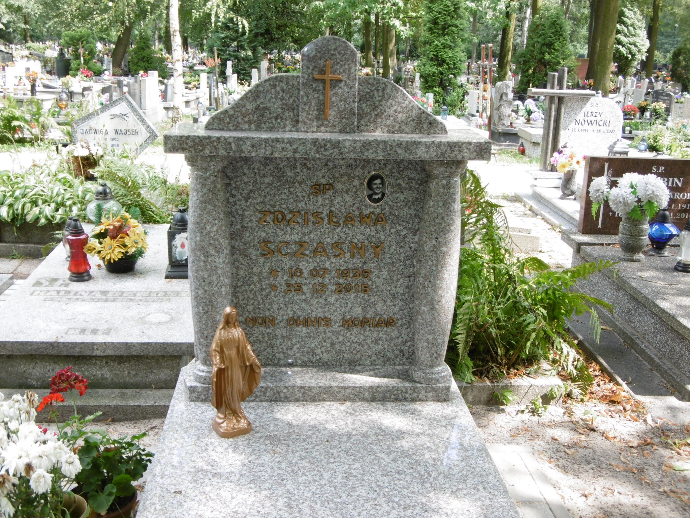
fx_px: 857
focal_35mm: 43
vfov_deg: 33.6
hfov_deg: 43.9
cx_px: 345
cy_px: 259
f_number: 3.8
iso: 100
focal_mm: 7.7
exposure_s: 1/80
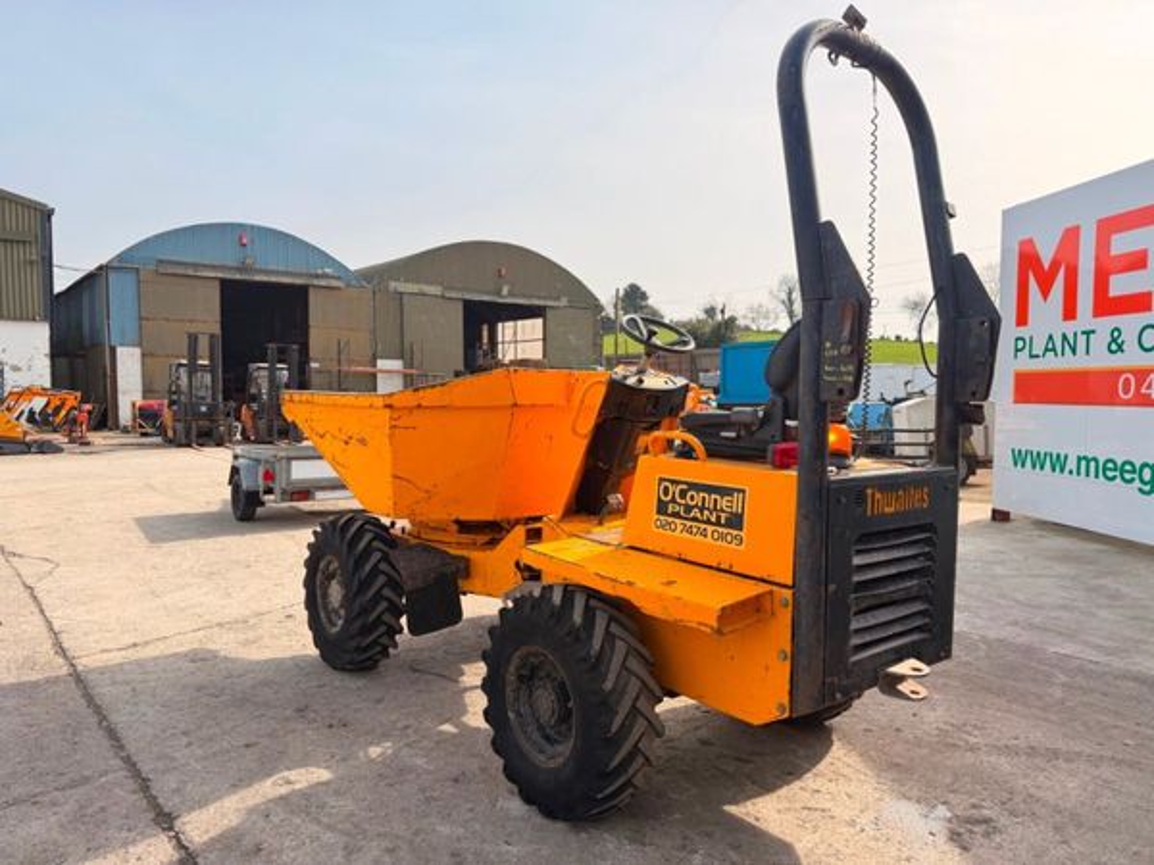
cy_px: 432
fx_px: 800
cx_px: 577
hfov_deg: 71.6
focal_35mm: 24
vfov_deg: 56.8
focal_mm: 6.76
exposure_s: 1/2370
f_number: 1.78
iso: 100
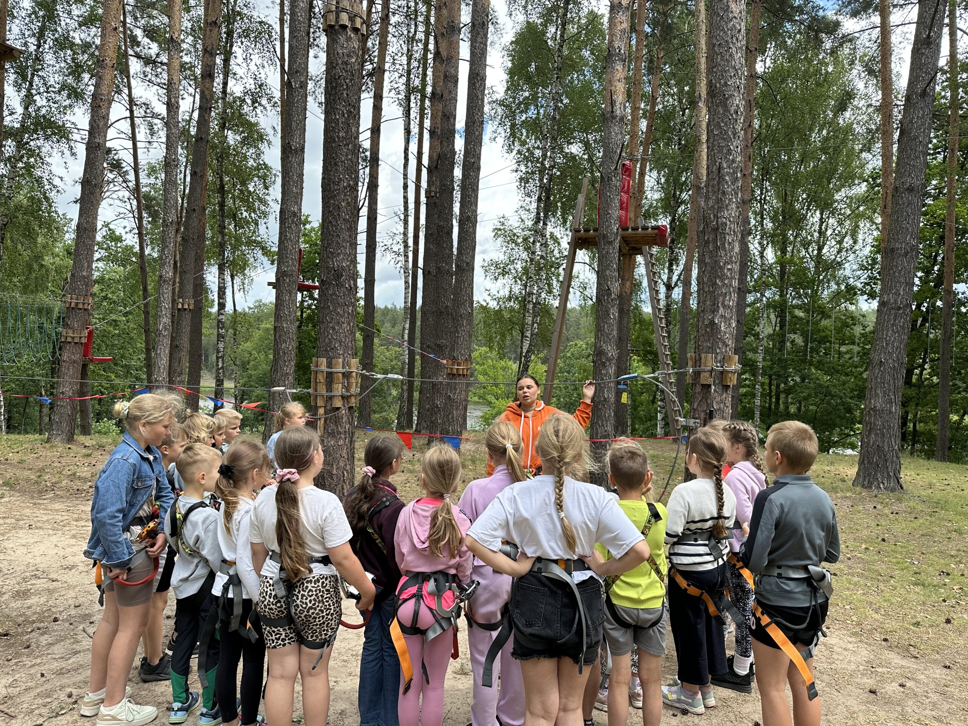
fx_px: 671
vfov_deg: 56.8
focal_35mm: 24
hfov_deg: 71.6
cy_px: 363
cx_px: 484
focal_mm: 6.86
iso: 80
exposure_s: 1/810
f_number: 1.78
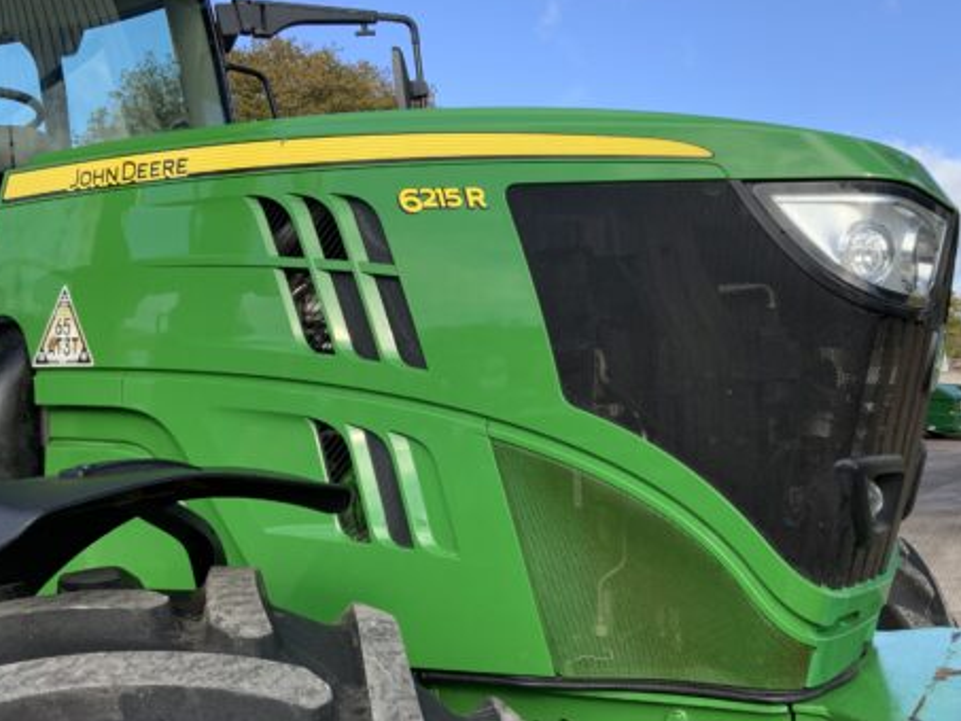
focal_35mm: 41
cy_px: 350
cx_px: 528
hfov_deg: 45.7
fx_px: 1139
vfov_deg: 35.1
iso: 16
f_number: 1.8
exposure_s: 1/978
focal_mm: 3
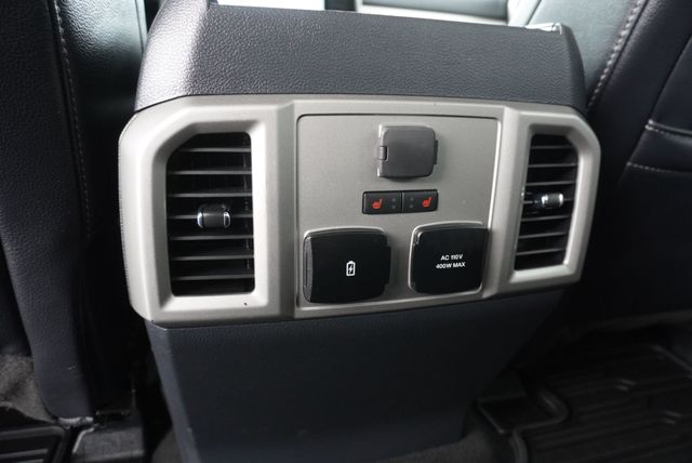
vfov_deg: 53.2
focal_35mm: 24
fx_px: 462
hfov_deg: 73.7
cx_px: 346
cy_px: 232
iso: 1250
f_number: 3.5
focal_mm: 16
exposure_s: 1/60
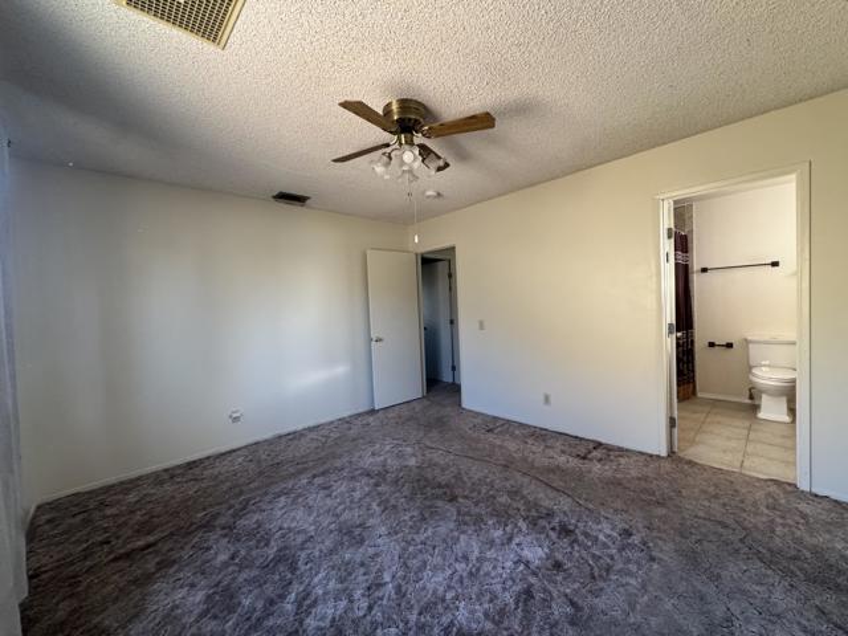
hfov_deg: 102.1
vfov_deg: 85.7
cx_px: 424
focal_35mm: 14
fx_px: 343
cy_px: 318
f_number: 2.2
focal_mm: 2.22
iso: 250
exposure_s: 1/60
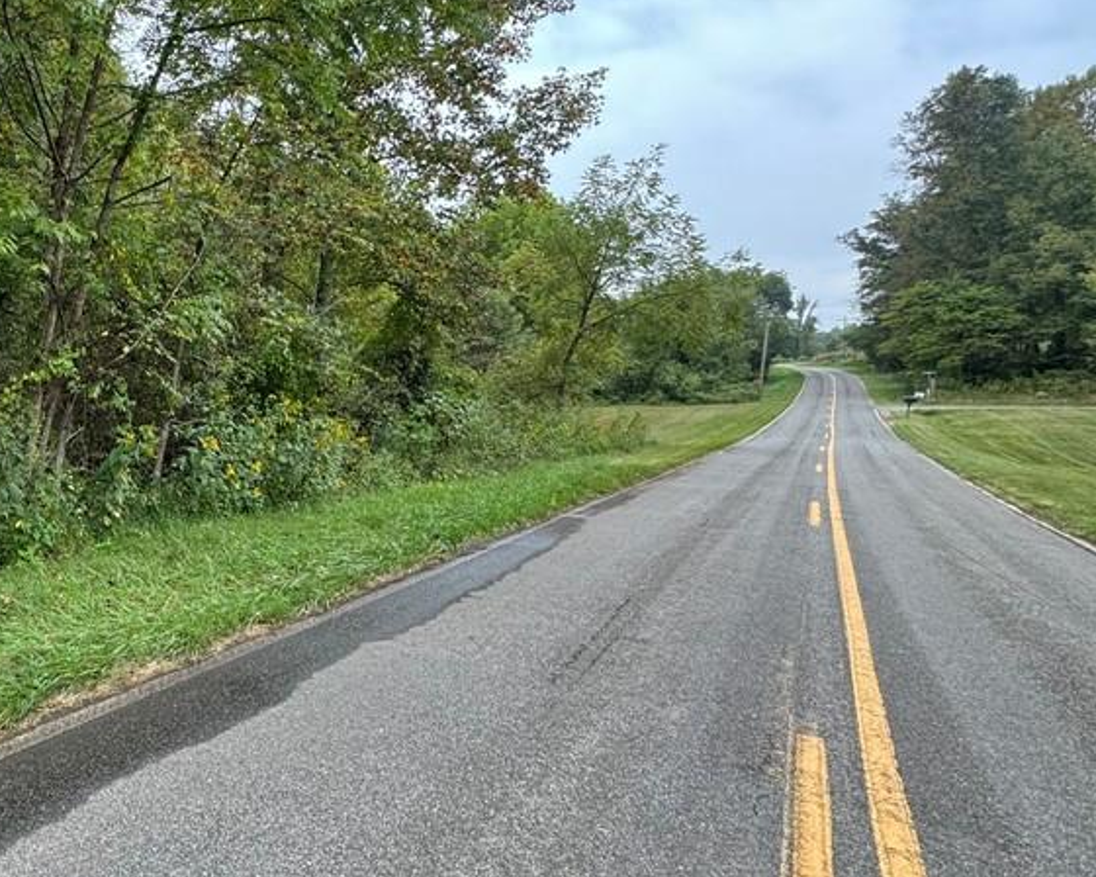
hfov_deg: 60.2
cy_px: 456
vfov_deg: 56.8
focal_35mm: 25
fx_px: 811
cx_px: 159
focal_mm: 2.22
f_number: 2.2
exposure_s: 1/99
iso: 100
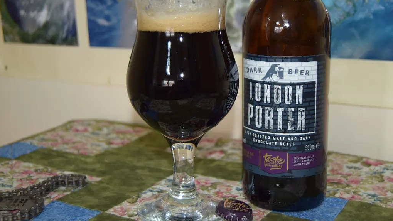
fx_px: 625
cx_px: 196
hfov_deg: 34.9
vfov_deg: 20.0
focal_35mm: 60
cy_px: 100
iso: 450
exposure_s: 1/60
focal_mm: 38
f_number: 4.8
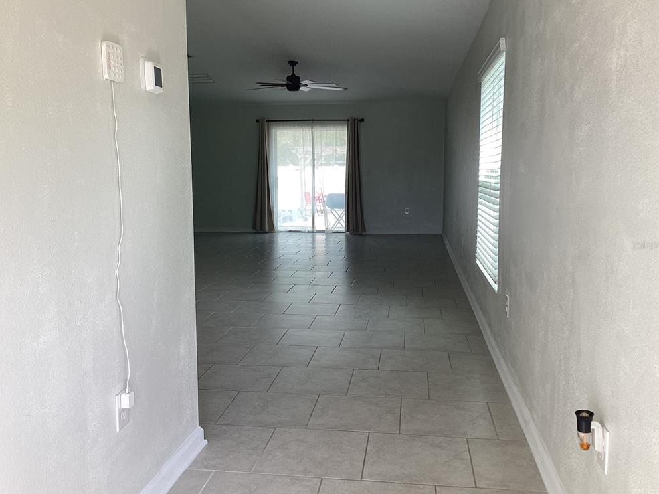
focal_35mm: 32
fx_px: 609
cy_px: 245
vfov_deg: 44.2
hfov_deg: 56.8
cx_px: 331
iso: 25
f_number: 2.4
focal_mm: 3.3
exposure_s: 1/120
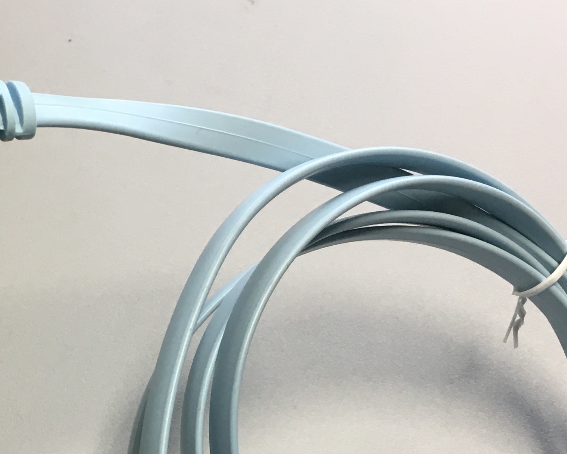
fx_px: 1275
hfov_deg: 24.5
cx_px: 73
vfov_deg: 19.4
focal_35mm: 76
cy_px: 484
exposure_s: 1/30
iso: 32
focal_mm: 4.15
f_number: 2.2
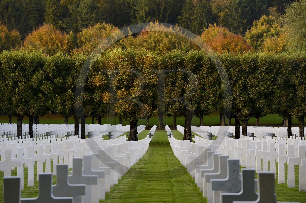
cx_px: 153
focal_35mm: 200
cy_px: 102
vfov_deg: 6.9
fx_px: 1699
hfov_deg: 10.3
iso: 400
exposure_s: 1/125
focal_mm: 200
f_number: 10
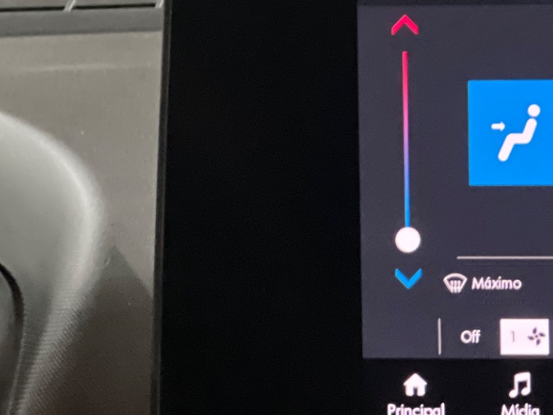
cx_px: 703
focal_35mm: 216
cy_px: 201
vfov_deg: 6.9
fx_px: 3451
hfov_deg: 9.0
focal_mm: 9
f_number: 2.8
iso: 800
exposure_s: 1/15
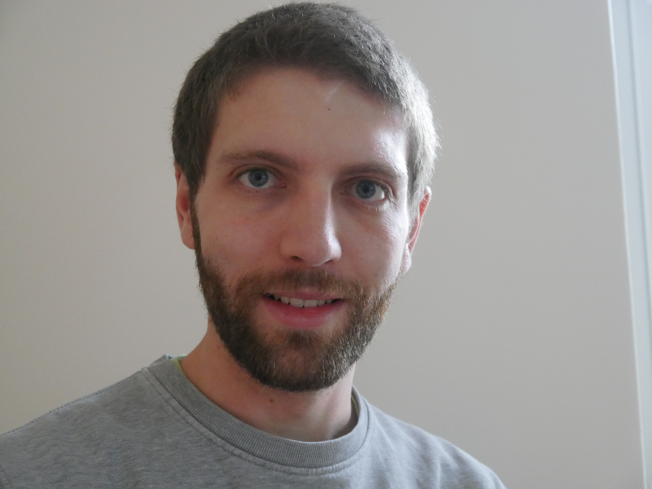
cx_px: 326
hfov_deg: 34.3
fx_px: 1055
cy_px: 244
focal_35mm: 56
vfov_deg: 26.1
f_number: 4.8
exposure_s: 1/80
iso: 3200
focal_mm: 28
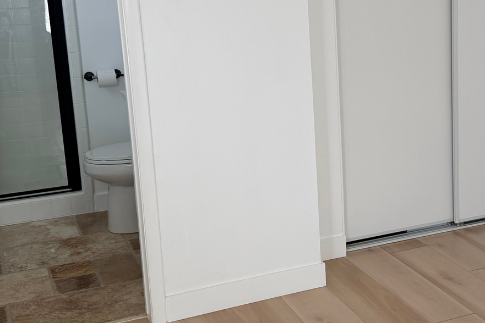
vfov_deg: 23.3
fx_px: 782
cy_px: 119
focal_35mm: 58
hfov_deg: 33.5
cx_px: 390
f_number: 1.78
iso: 80
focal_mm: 6.76
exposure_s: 1/314
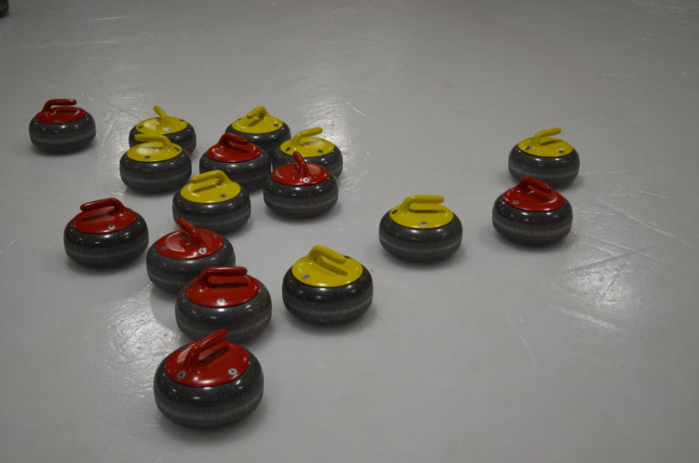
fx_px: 988
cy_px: 232
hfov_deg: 38.9
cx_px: 350
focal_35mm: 51
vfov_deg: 26.4
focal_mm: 34
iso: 400
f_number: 5
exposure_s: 1/80
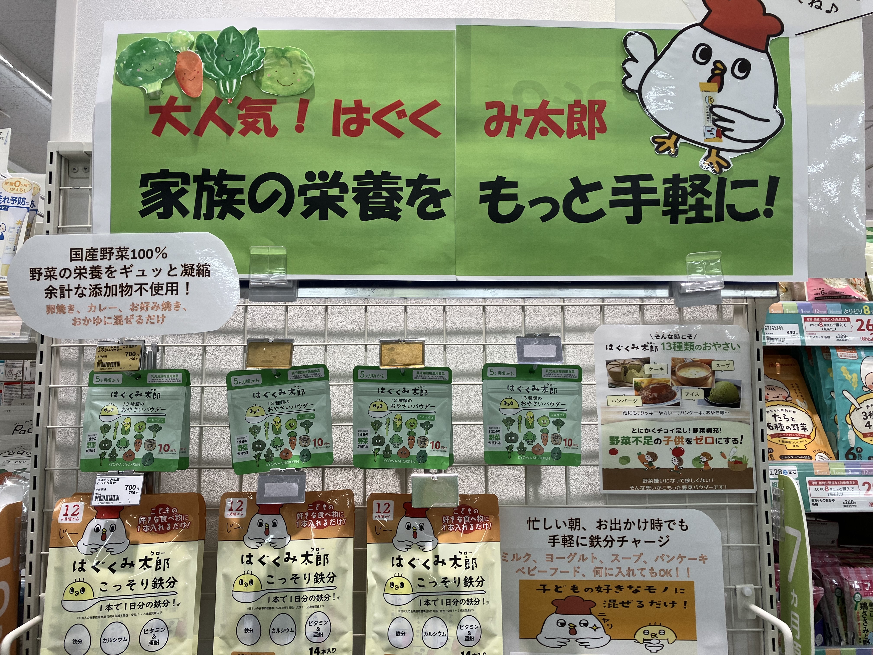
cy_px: 328
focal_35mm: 28
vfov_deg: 49.7
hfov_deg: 63.4
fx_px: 706
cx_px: 436
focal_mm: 3.99
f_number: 1.8
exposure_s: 1/120
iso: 40
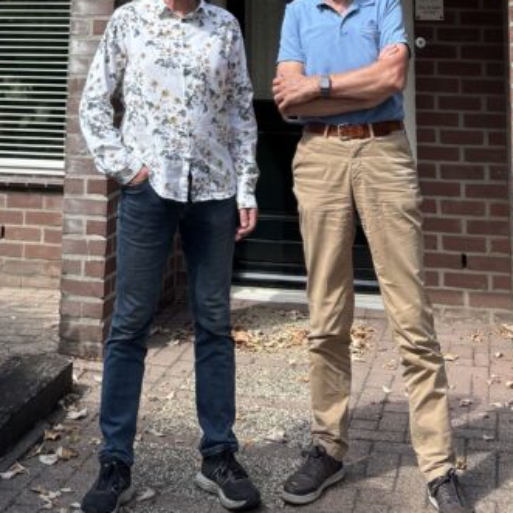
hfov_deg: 24.2
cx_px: 186
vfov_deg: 21.5
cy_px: -189
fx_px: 1190
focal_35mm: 71
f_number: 1.6
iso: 50
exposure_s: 1/1362
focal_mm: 5.96
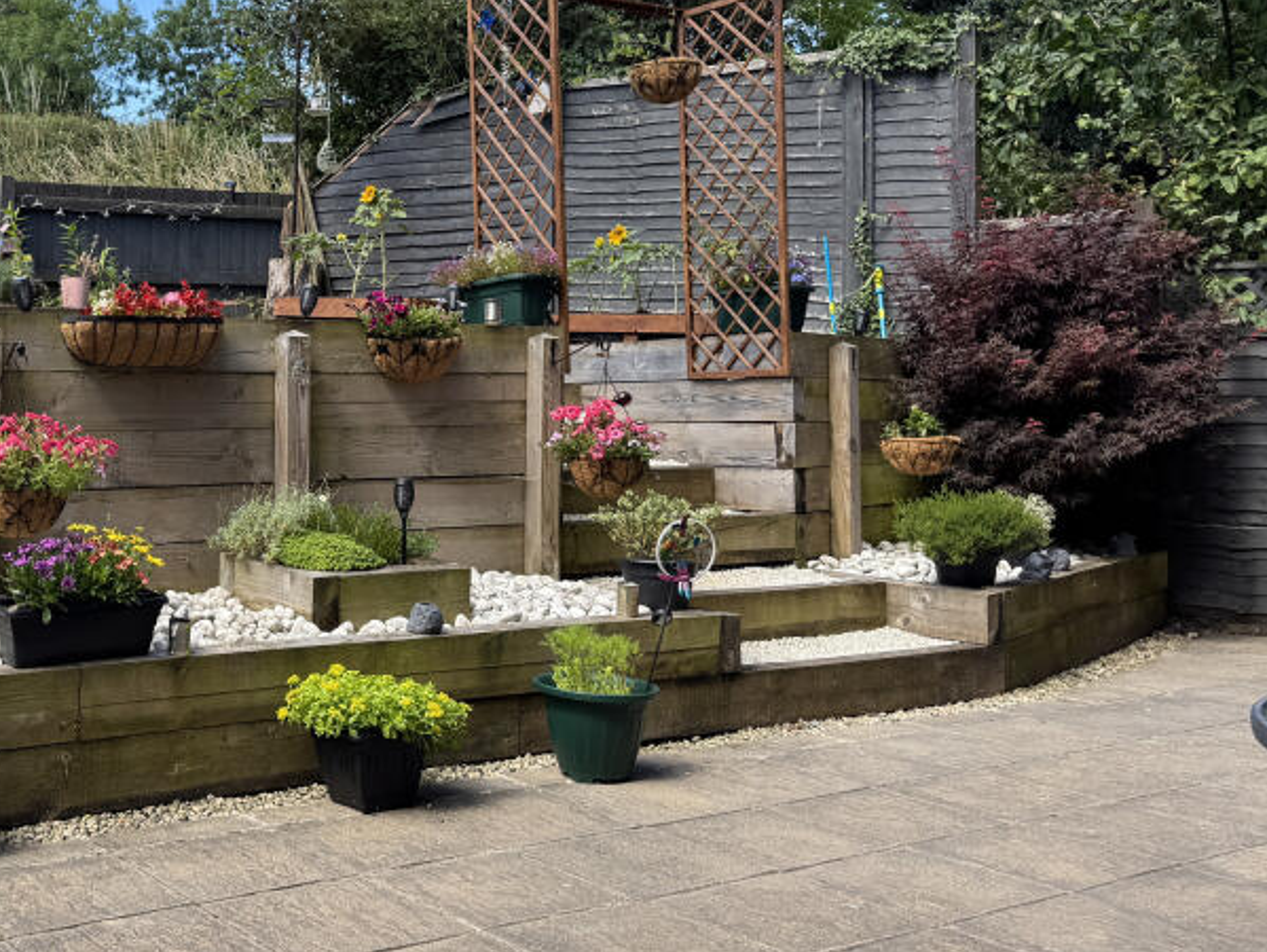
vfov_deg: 34.8
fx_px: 1502
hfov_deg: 43.4
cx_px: 237
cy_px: 315
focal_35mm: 41
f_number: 1.78
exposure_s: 1/1261
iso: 80
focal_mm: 6.76
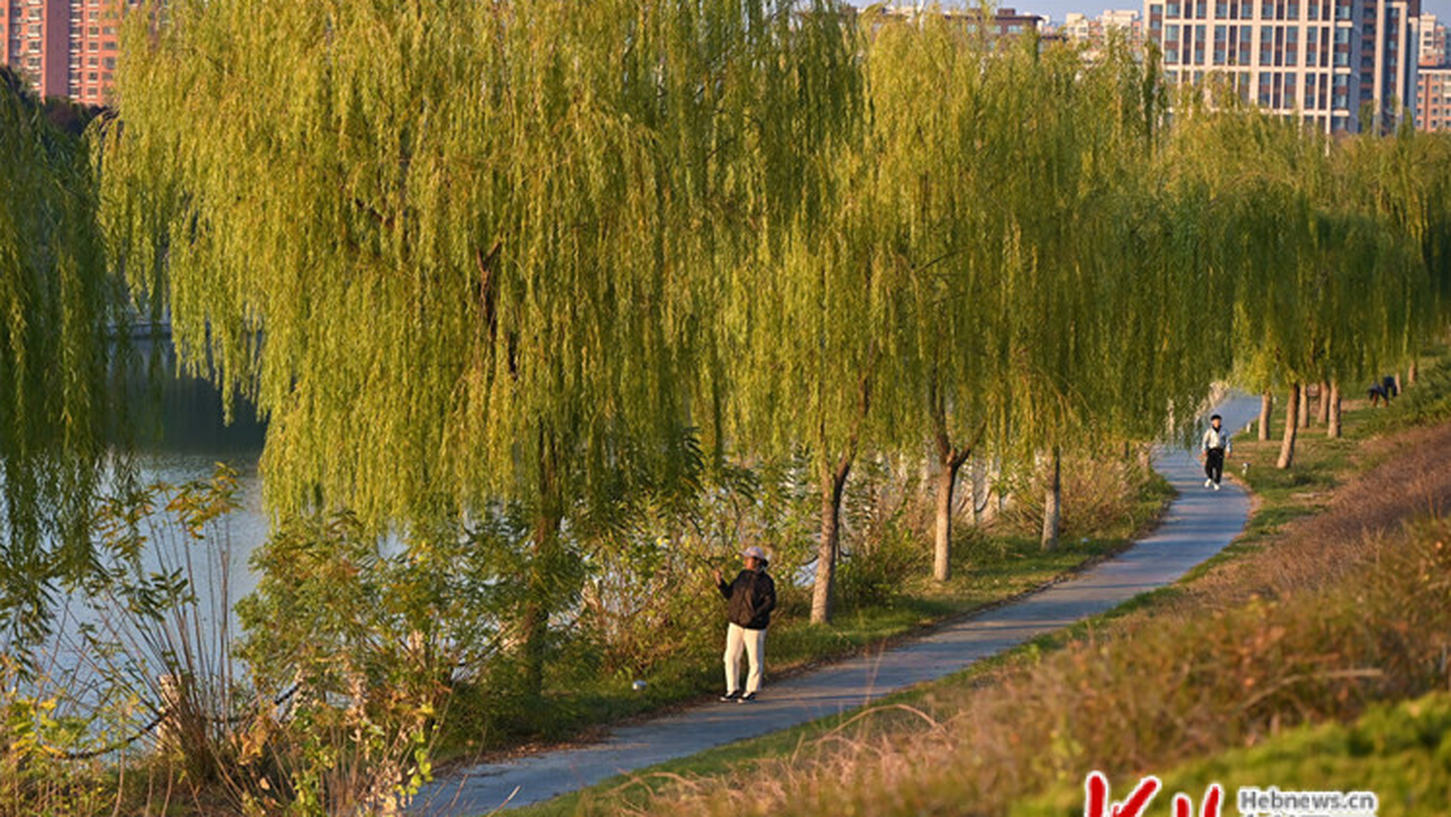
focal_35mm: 83
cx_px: 726
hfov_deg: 25.6
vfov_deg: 14.6
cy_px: 477
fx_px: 3194
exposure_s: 1/2000
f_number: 4
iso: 320
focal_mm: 79
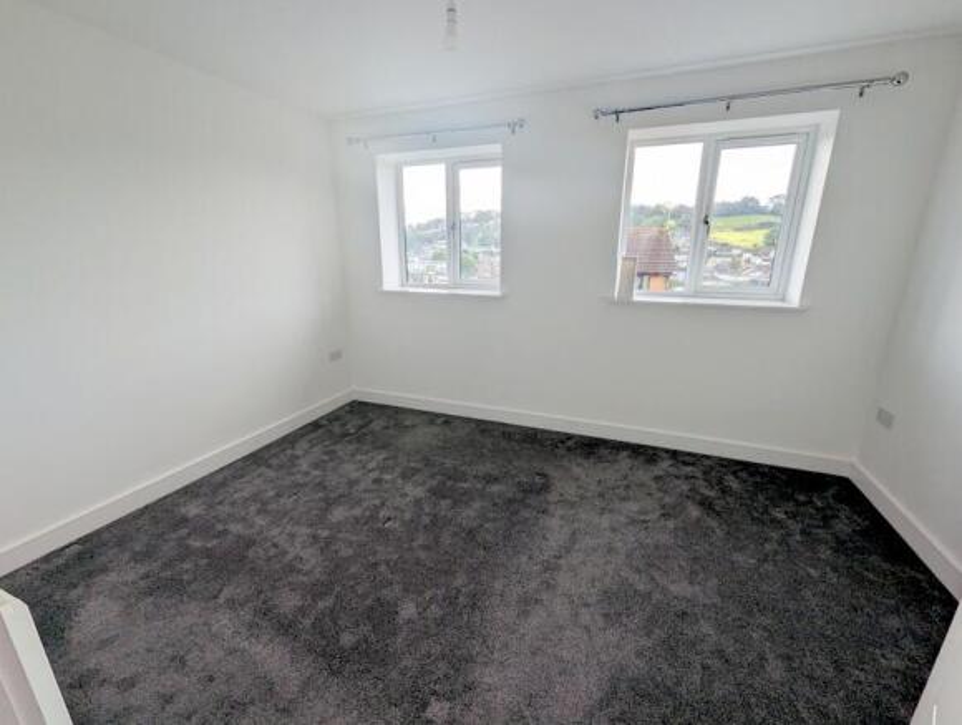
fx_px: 362
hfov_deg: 106.1
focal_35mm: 13
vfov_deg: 90.1
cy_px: 362
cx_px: 481
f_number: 2.2
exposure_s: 1/317
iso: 51
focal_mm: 1.95
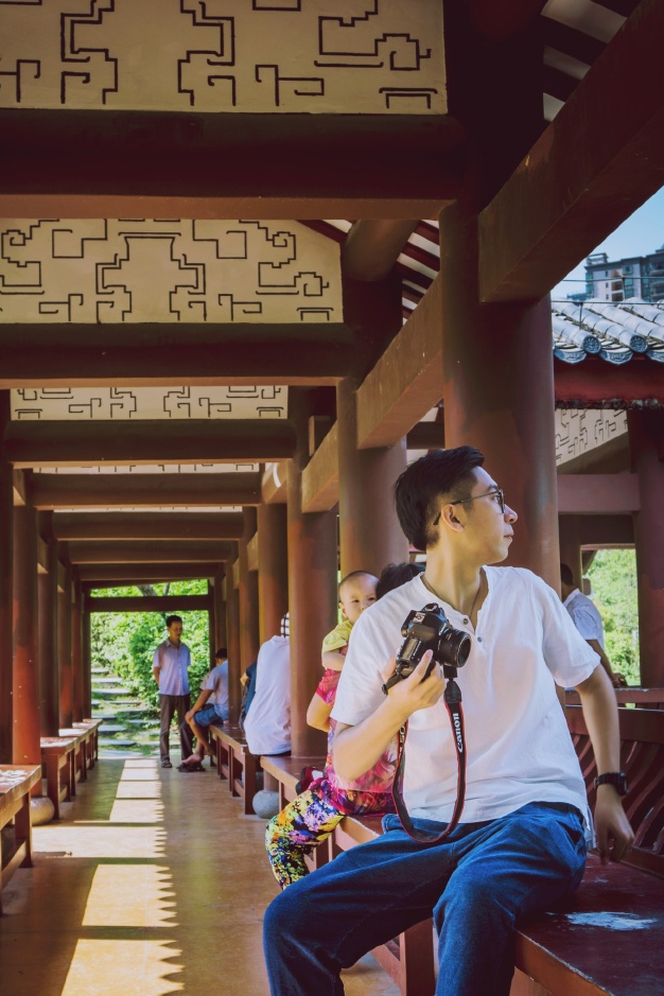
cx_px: 265
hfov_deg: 29.2
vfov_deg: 42.5
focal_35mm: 46
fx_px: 1273
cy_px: 609
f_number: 5.6
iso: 100
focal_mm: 24
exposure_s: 1/80
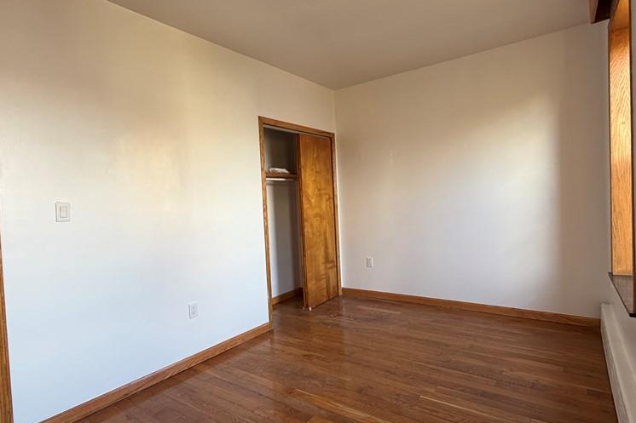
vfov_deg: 61.9
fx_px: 353
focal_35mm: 20
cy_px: 210
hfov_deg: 84.0
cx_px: 327
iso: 160
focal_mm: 2.22
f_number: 2.2
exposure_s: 1/121
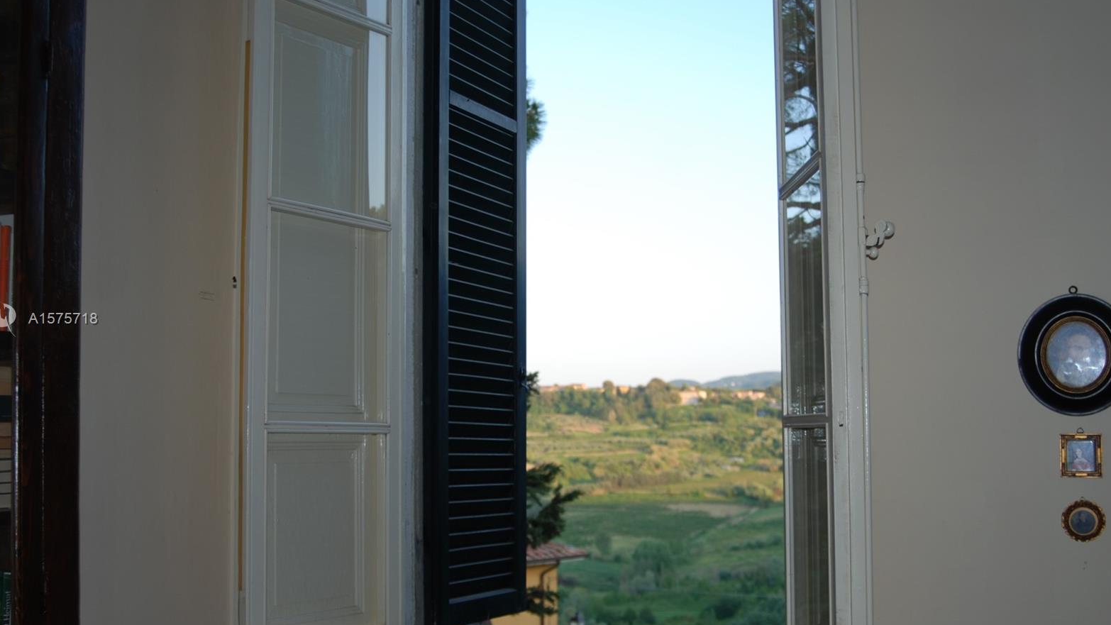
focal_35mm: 45
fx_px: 1326
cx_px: 551
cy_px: 320
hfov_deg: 45.5
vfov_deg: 26.5
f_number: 3.5
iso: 100
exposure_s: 1/125
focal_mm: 28
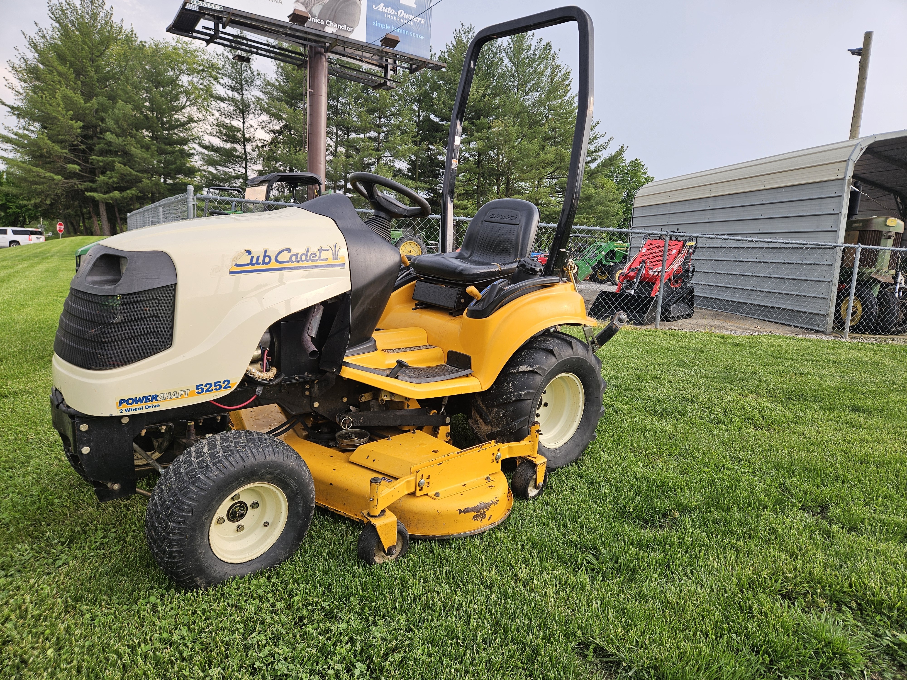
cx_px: 454
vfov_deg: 58.9
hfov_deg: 73.9
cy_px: 340
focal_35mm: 23
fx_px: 603
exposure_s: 1/120
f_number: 1.8
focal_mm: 5.4
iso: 25
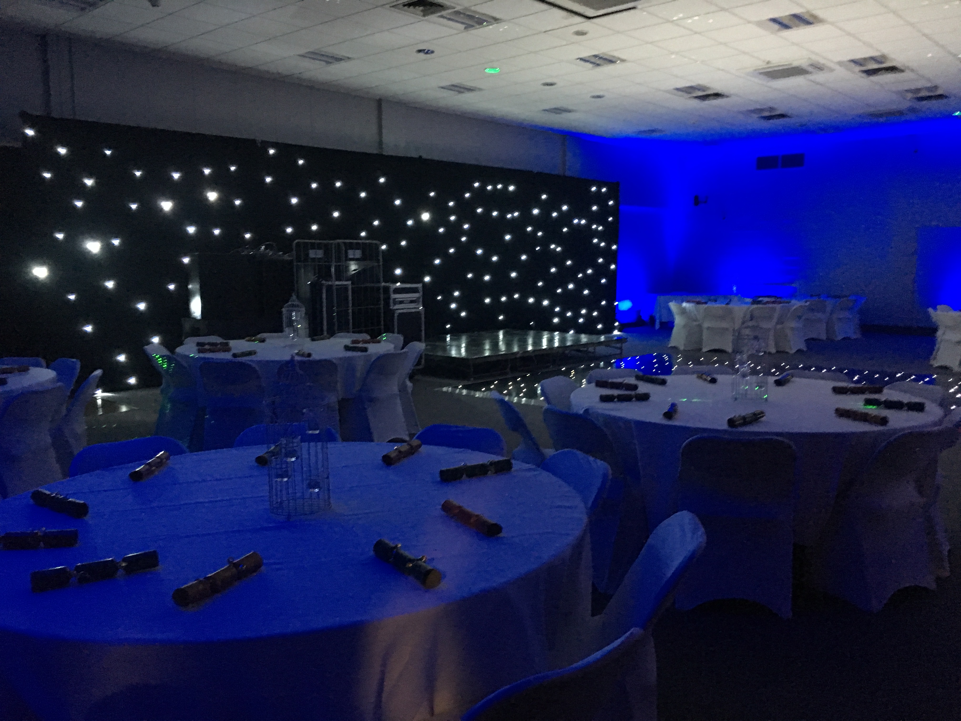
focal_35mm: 29
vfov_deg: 48.2
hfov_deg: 61.7
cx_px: 480
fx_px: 805
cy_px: 360
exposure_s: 1/17
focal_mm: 4.15
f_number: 2.2
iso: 640
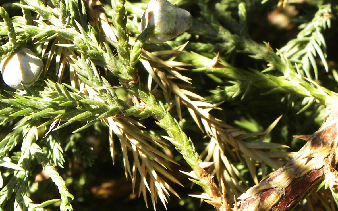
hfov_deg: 10.7
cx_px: 24
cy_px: 76
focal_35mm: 194
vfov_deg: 6.8
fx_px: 1787
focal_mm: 15.1
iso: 64
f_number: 4
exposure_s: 1/155
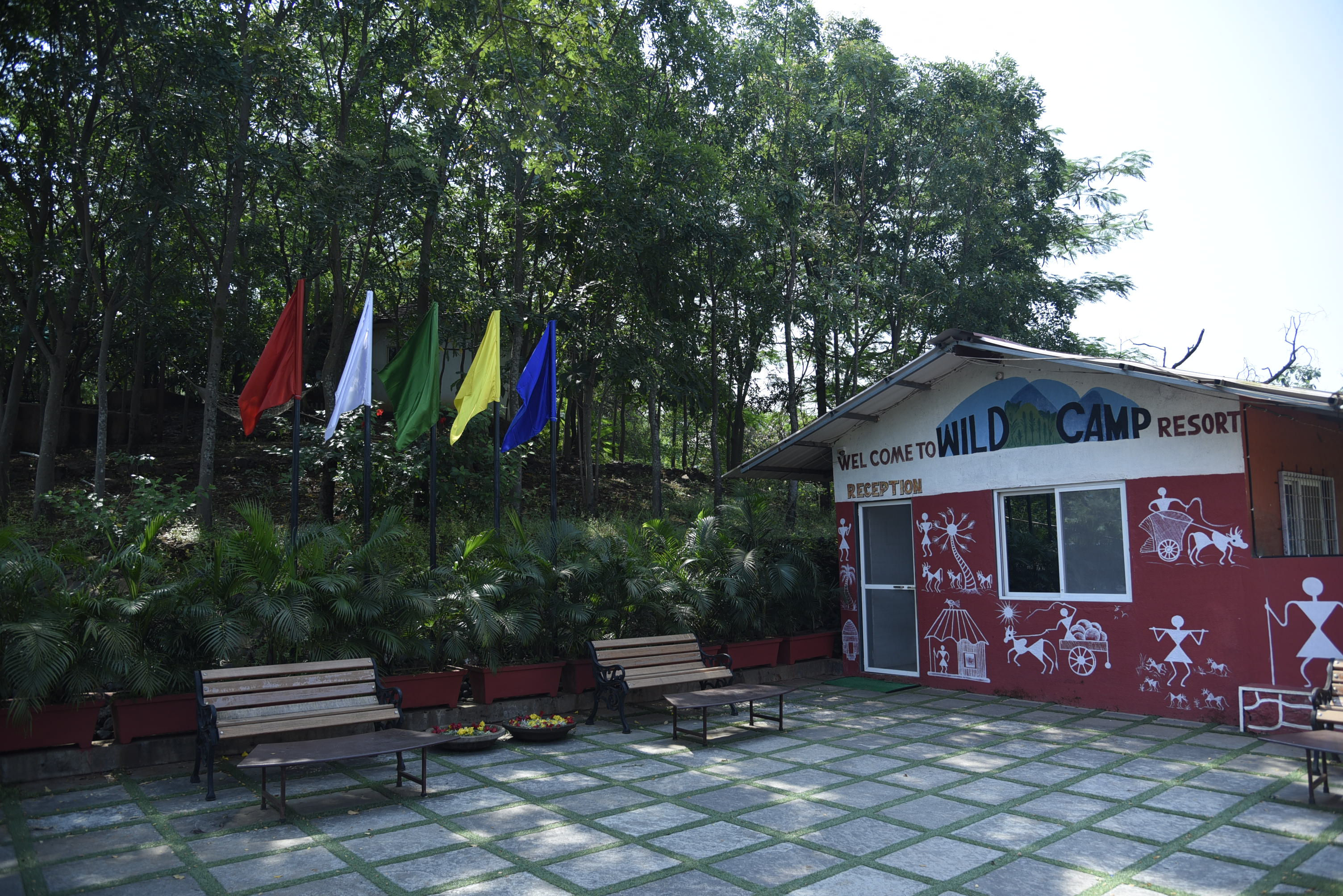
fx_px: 896
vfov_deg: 53.2
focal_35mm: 24
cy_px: 448
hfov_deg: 73.7
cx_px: 672
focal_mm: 24
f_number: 4
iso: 200
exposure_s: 1/640
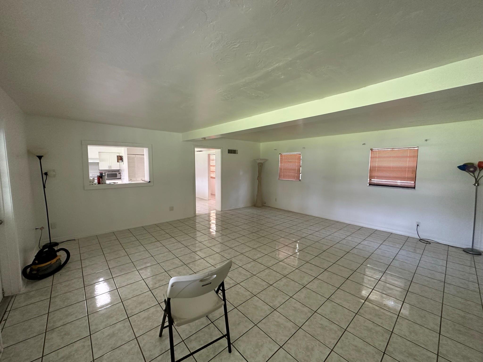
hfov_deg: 102.1
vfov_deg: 85.7
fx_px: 195
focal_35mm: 14
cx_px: 242
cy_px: 181
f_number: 2.2
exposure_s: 1/99
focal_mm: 2.22
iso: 250
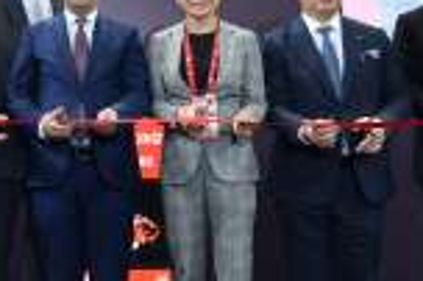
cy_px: -31
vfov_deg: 17.3
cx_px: 31
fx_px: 892
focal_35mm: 76
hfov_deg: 25.7
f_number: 5
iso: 1250
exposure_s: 1/160
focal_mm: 16
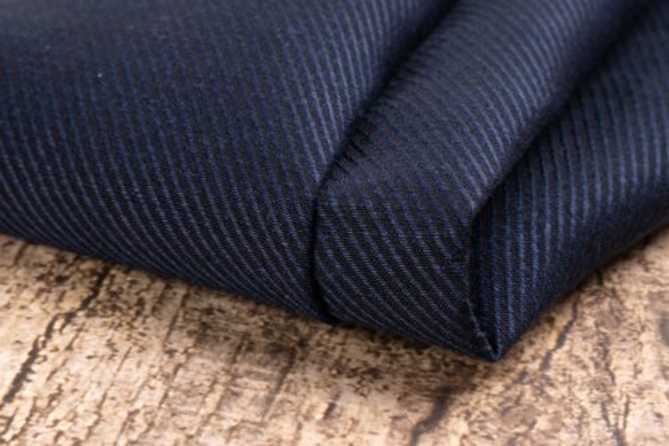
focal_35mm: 97
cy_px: 223
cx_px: 334
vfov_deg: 14.1
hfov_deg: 21.0
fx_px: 1802
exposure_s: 1/125
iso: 100
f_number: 16
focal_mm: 65
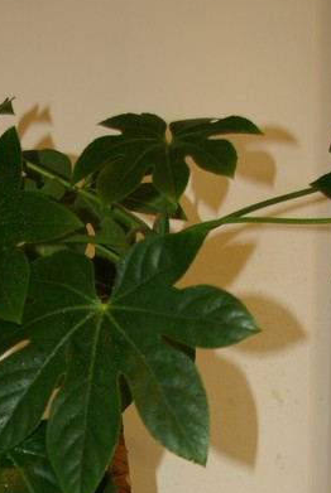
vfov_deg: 18.7
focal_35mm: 104
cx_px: 69
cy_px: 571
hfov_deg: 13.2
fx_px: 1429
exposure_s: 1/45
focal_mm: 28
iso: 400
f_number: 4.5
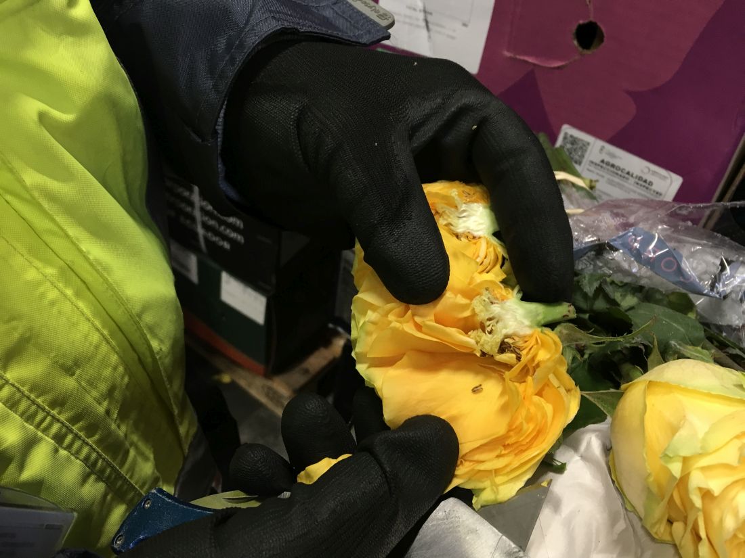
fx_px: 624
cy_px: 279
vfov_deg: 48.2
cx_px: 372
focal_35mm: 29
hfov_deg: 61.7
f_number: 2.2
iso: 100
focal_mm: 4.15
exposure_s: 1/33
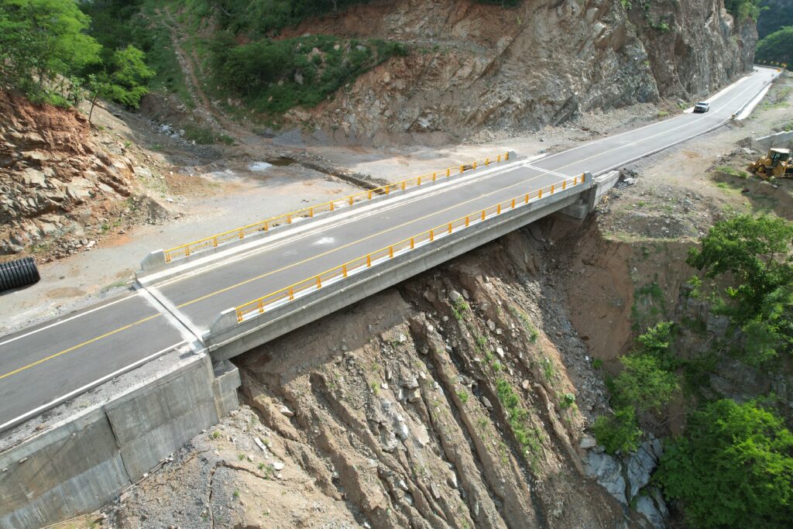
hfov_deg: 78.6
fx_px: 485
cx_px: 396
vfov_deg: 57.2
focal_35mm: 22
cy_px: 264
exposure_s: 1/800
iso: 100
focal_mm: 8.38
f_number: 2.8
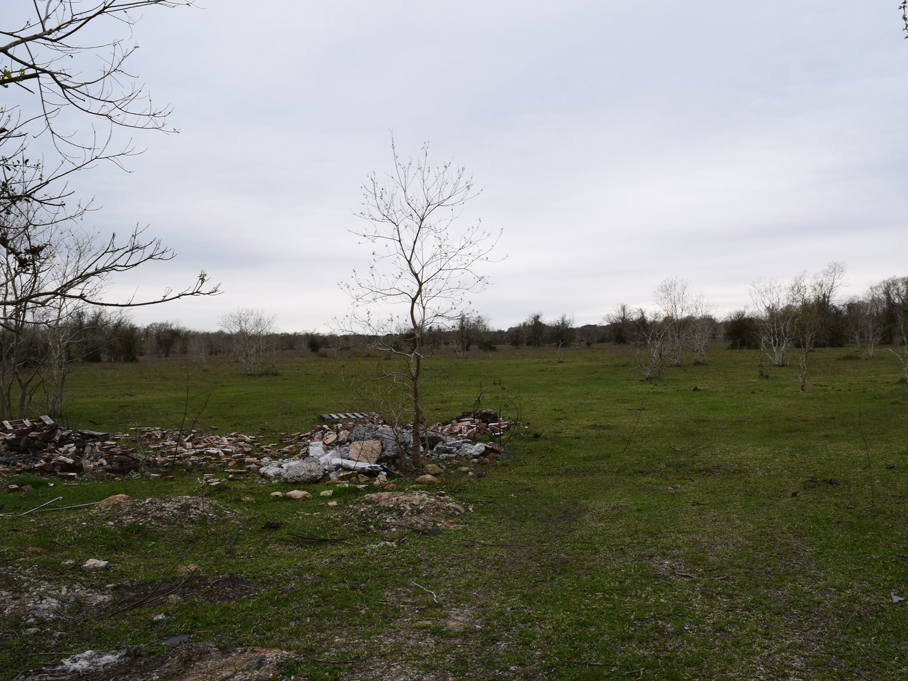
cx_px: 524
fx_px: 787
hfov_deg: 59.7
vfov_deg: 46.8
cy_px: 347
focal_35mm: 30
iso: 400
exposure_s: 1/200
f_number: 10
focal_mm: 18
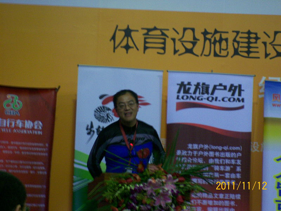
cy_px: 106
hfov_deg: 18.7
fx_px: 852
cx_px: 140
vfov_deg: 14.1
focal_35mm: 105
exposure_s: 1/8
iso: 160
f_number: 4.9
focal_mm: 17.4
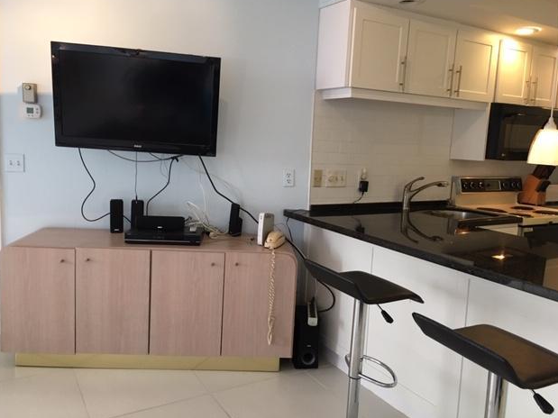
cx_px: 282
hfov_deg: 60.0
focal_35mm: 30
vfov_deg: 46.8
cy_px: 204
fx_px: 483
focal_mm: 4.15
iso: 100
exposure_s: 1/30
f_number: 2.2
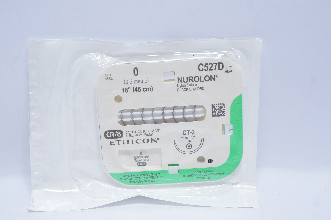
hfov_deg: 41.5
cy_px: 121
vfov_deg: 28.2
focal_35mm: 48
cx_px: 157
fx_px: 437
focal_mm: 27
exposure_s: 1/50
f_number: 7.1
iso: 800
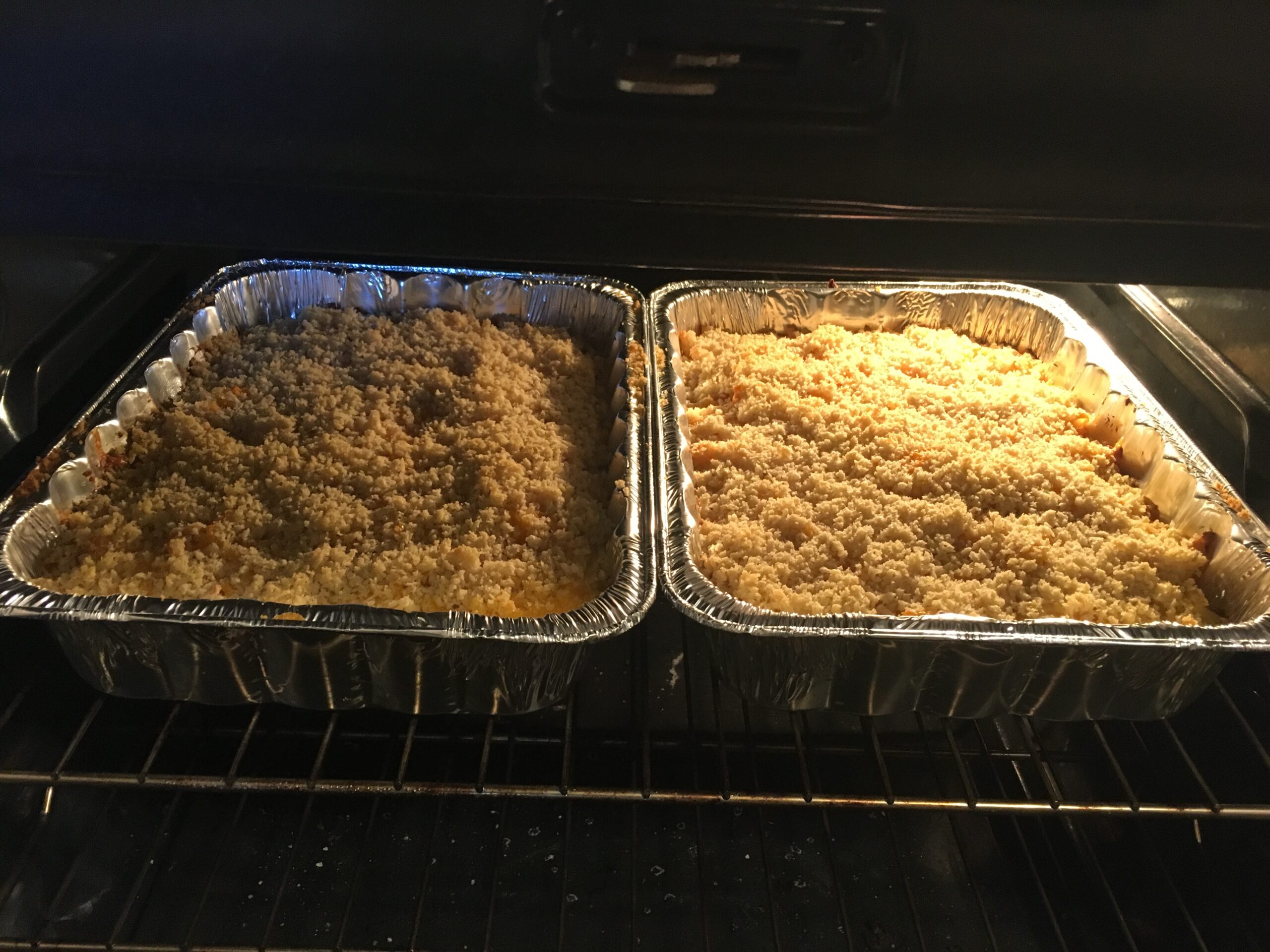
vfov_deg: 48.2
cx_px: 635
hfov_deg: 61.7
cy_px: 476
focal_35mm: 29
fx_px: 1064
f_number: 2.2
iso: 200
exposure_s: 1/30
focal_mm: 4.15
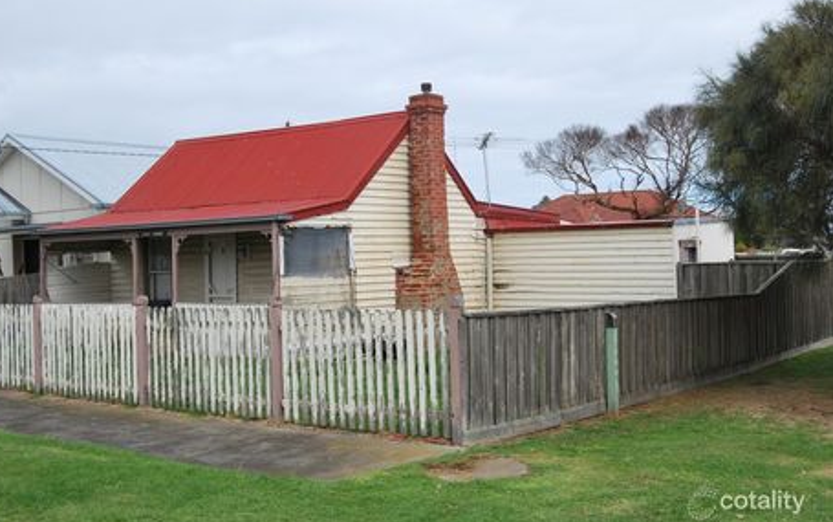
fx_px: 931
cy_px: 252
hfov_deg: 48.2
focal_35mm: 41
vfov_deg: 31.3
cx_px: 405
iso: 100
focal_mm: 26
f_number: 8
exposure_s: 1/250
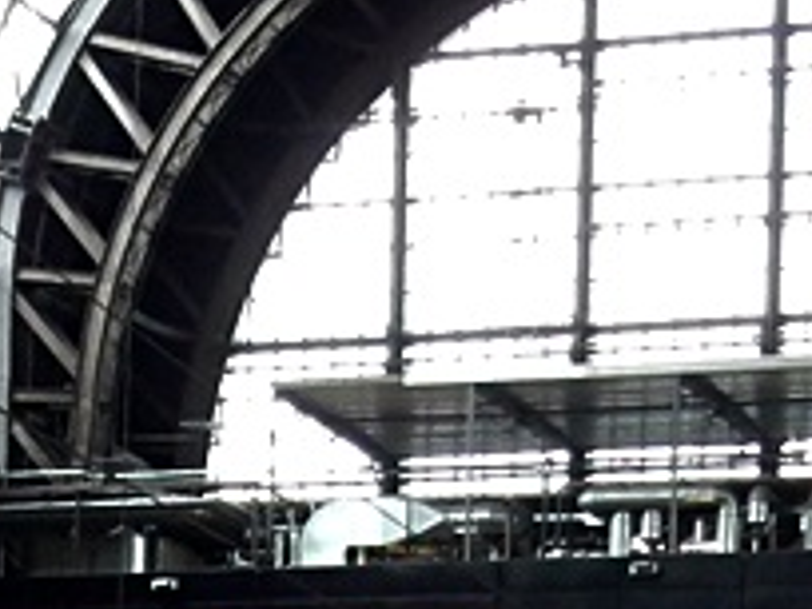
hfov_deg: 8.9
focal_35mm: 216
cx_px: -394
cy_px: 1286
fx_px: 5067
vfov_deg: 6.6
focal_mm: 7.6
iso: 400
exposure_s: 1/25
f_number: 4.2
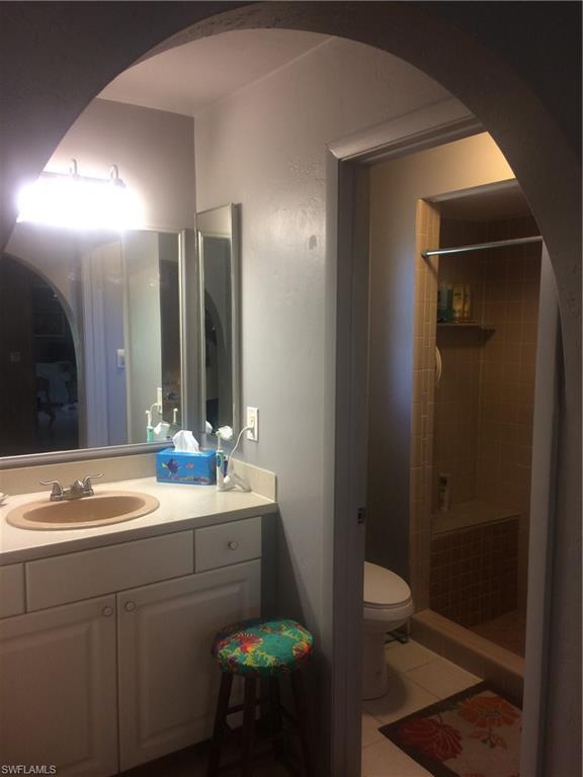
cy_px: 388
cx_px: 292
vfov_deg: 61.7
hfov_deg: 48.2
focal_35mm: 29
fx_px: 651
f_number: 2.2
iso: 64
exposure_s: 1/30
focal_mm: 4.15
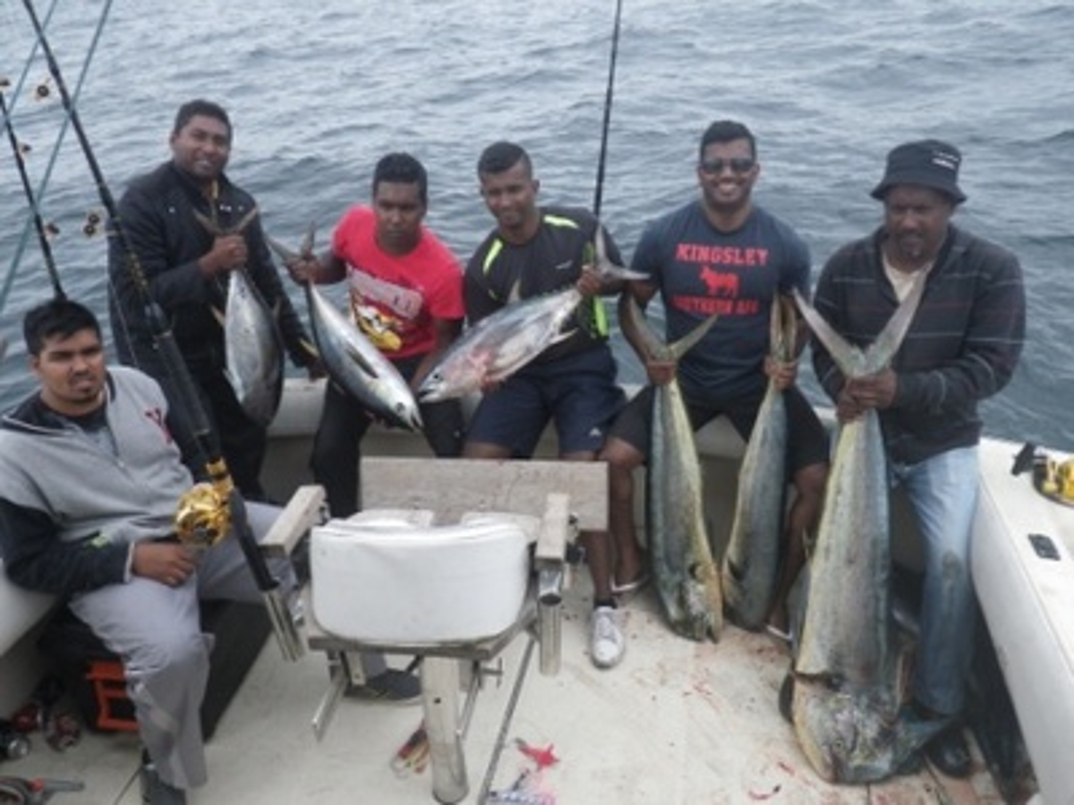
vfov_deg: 49.7
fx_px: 869
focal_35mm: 28
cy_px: 402
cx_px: 537
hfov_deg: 63.4
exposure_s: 1/320
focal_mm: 5
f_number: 4.2
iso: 80
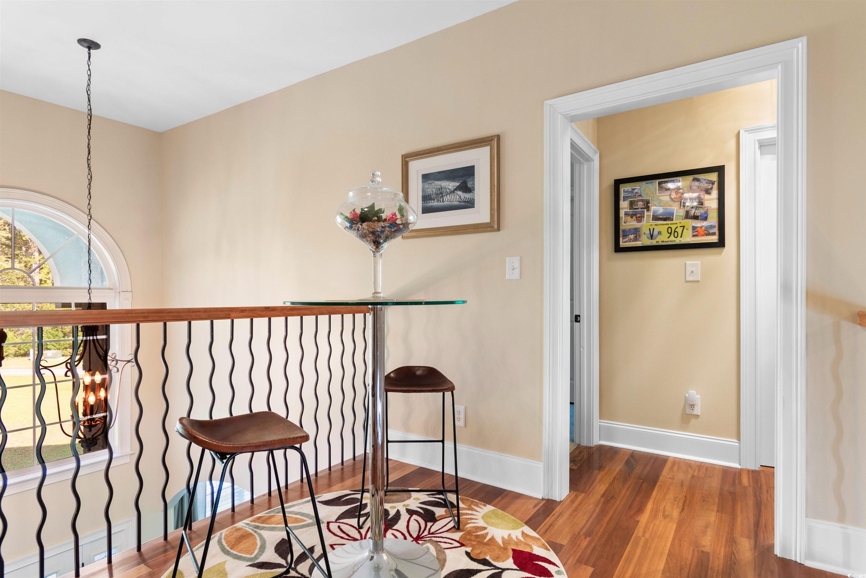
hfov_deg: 86.9
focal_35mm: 19
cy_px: 289
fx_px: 457
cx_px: 433
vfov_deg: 64.6
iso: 100
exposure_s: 1.6
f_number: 4.8
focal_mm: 13
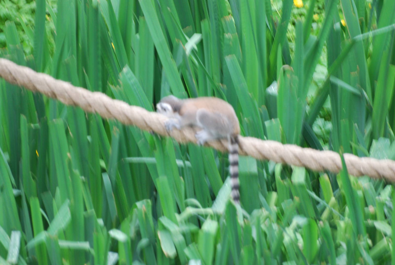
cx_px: 198
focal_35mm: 450
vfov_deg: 3.1
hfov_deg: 4.6
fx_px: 4943
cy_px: 132
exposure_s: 1/60
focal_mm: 300
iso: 400
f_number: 5.6
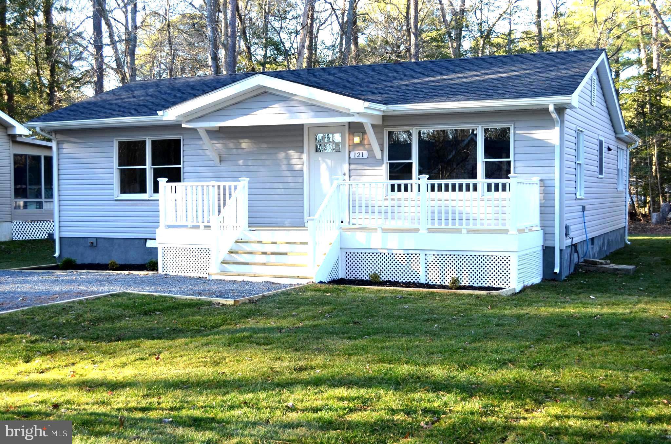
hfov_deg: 41.2
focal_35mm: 48
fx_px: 893
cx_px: 336
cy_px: 222
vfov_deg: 27.9
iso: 250
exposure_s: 1/125
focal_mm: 32
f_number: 5.6
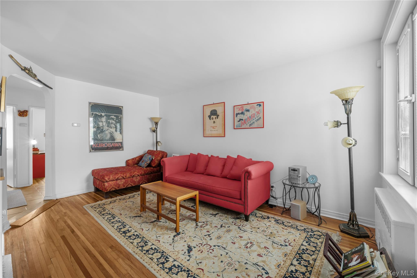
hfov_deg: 100.4
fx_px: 174
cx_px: 208
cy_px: 139
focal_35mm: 15
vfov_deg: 77.3
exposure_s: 20
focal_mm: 15
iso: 100
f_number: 9
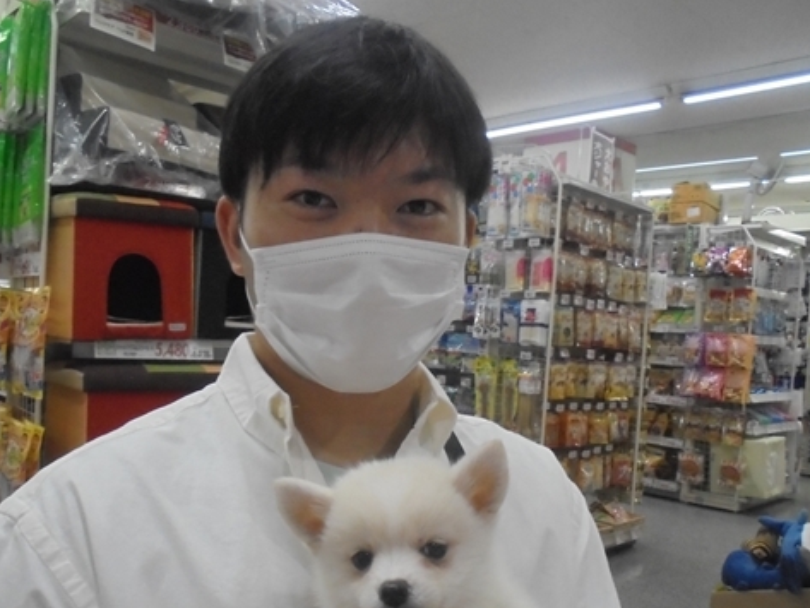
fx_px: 772
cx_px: 390
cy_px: 372
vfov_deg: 42.7
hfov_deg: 55.3
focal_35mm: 33
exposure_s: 1/125
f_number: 3.5
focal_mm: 4.6
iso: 640
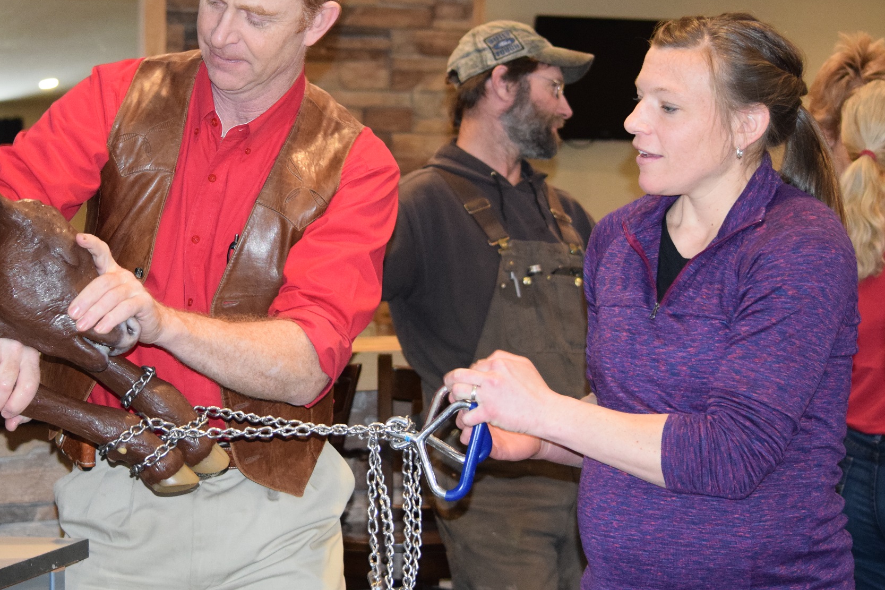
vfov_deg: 11.1
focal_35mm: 124
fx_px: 3042
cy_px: 263
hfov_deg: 16.5
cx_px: 260
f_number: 4.5
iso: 2500
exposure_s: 1/60
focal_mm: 55
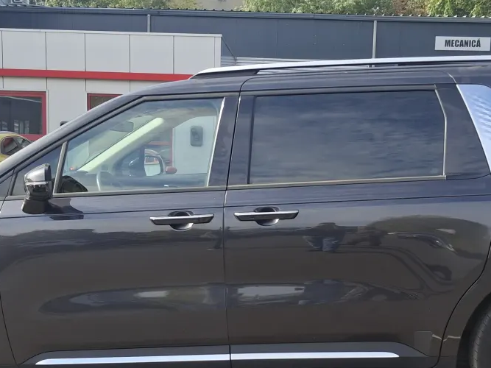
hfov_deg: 35.5
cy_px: 238
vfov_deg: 26.9
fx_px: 766
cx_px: 272
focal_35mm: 54
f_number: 1.8
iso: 32
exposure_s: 1/995
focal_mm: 4.69
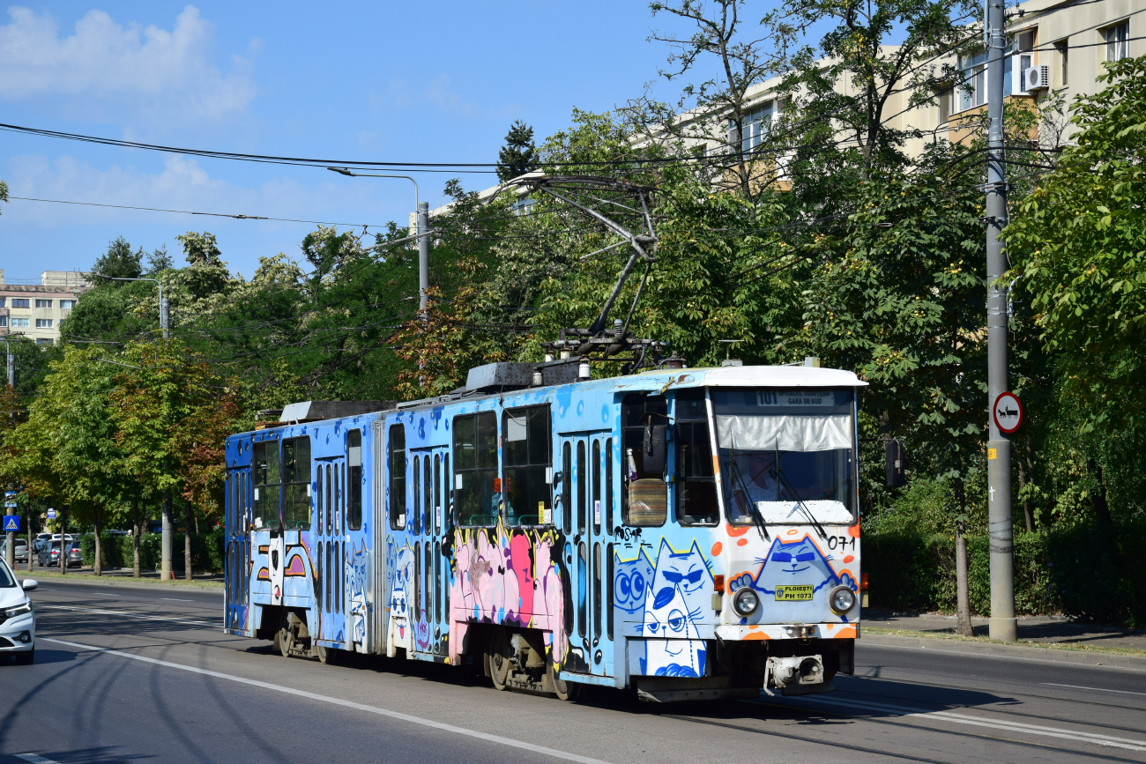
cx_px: 573
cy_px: 382
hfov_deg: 23.4
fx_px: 2770
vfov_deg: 15.7
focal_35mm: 87
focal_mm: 58
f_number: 6.3
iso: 200
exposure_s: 1/1000
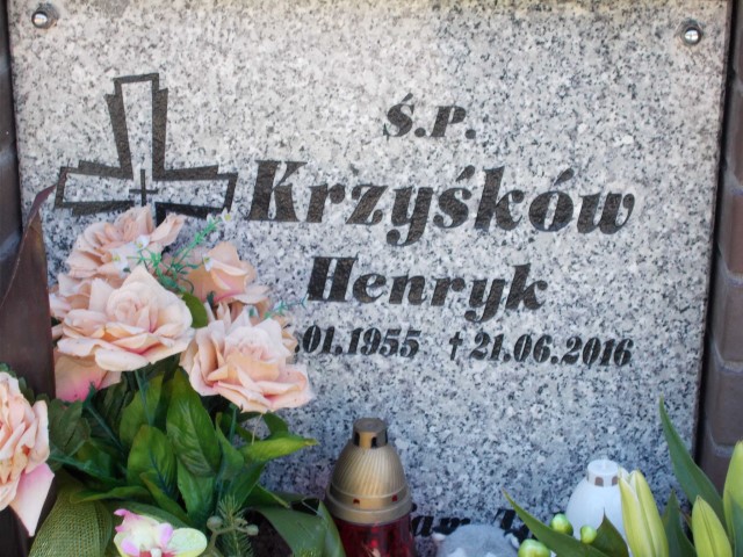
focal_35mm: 76
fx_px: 1631
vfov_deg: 19.4
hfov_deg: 25.7
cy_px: 278
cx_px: 372
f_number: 5.8
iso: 160
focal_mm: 13.5
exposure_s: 1/60
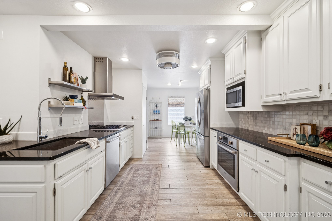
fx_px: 129
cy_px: 110
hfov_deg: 104.3
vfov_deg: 81.2
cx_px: 166
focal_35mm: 14
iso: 640
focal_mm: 14
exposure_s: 1/25
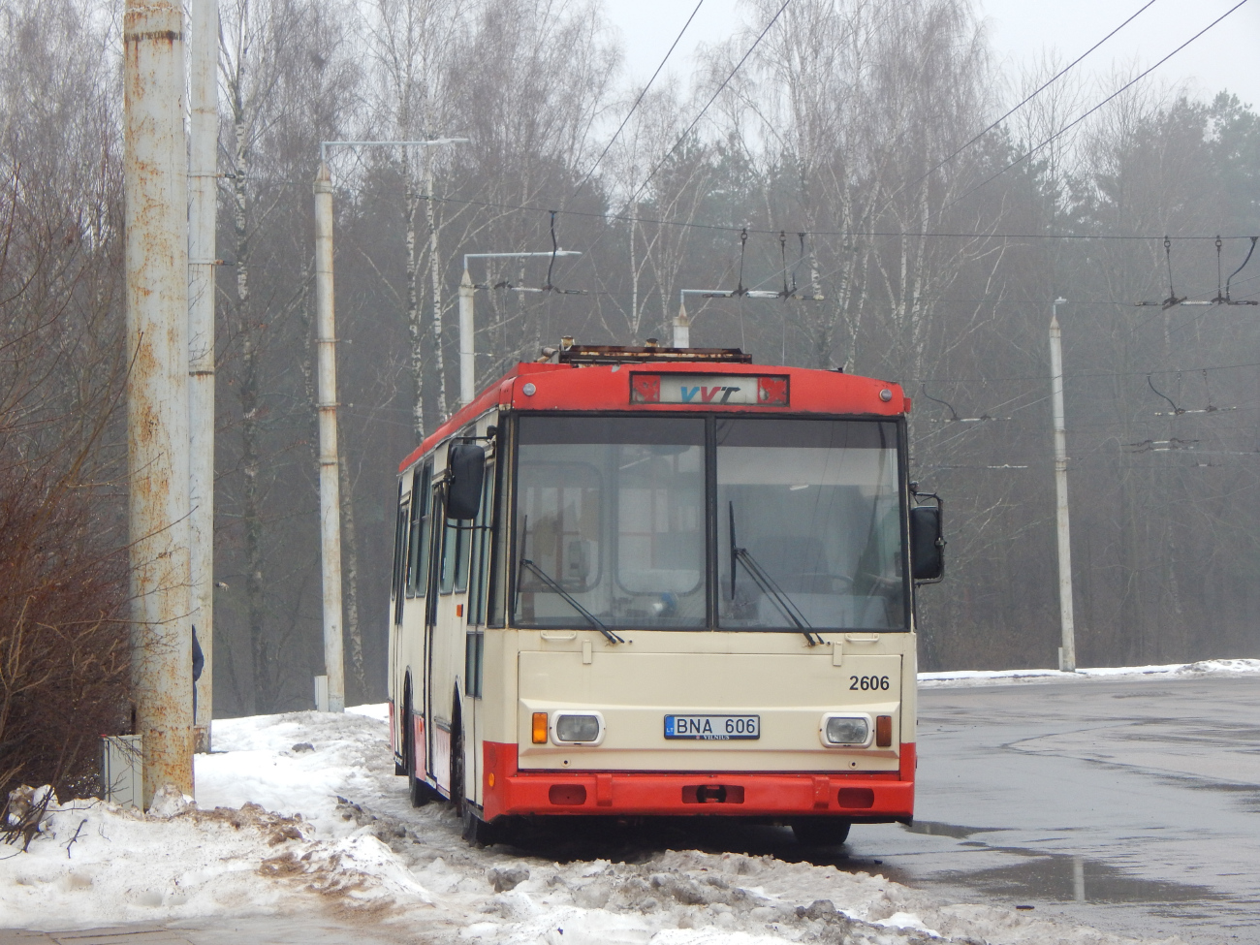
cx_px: 630
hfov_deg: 18.9
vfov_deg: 14.2
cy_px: 472
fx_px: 3786
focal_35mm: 104
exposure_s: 1/30
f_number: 4.5
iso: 200
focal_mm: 18.7
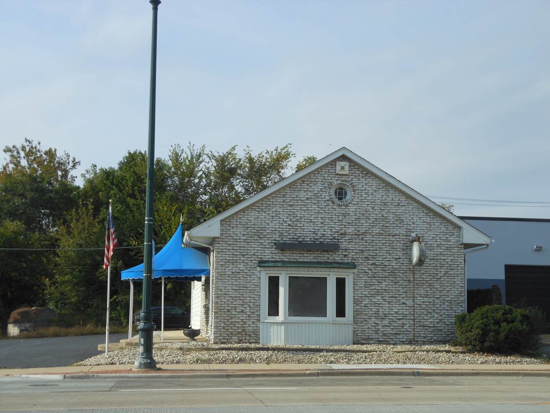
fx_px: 794
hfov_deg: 38.2
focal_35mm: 50
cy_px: 206
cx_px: 275
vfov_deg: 29.1
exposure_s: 1/800
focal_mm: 8.9
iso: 80
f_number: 4
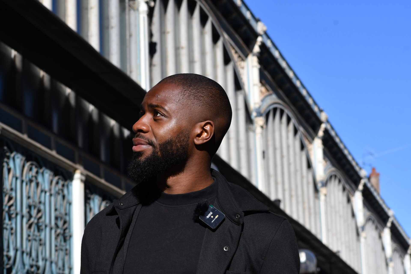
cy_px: 137
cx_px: 206
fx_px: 1233
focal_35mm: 108
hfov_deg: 18.9
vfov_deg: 12.7
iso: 400
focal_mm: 72
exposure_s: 1/1250
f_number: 9
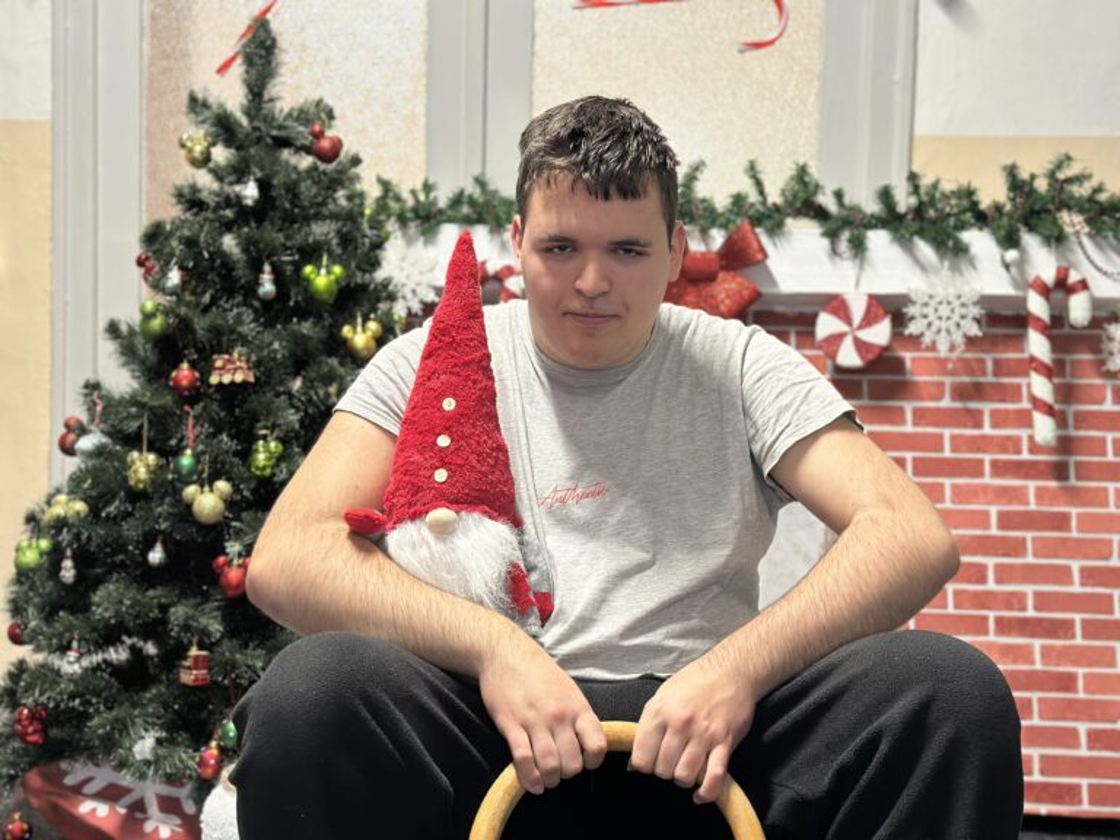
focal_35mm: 48
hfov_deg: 39.7
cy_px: 420
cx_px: 560
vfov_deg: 30.3
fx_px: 1553
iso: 400
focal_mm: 6.86
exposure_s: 1/50
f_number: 1.78
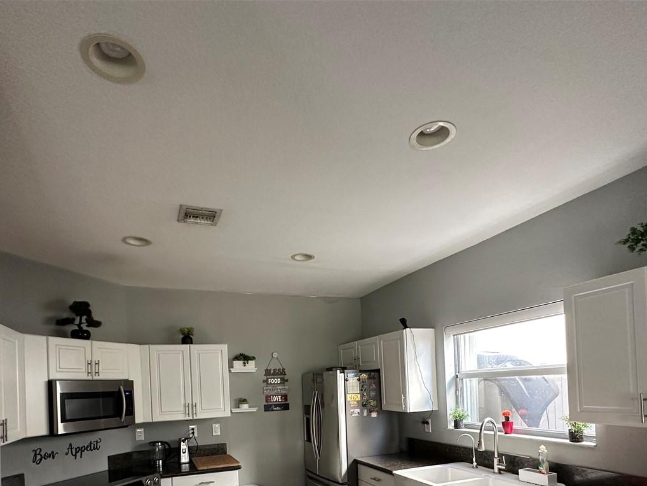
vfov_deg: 57.1
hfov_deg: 76.3
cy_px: 381
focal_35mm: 22
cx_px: 300
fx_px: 411
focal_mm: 2.22
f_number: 2.2
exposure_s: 1/65
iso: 320
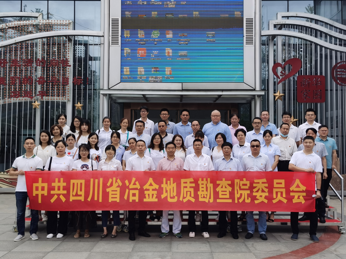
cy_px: 130
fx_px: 360
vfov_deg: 39.7
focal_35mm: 36
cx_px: 173
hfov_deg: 51.4
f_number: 1.6
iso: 50
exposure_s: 1/1488
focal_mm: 5.56
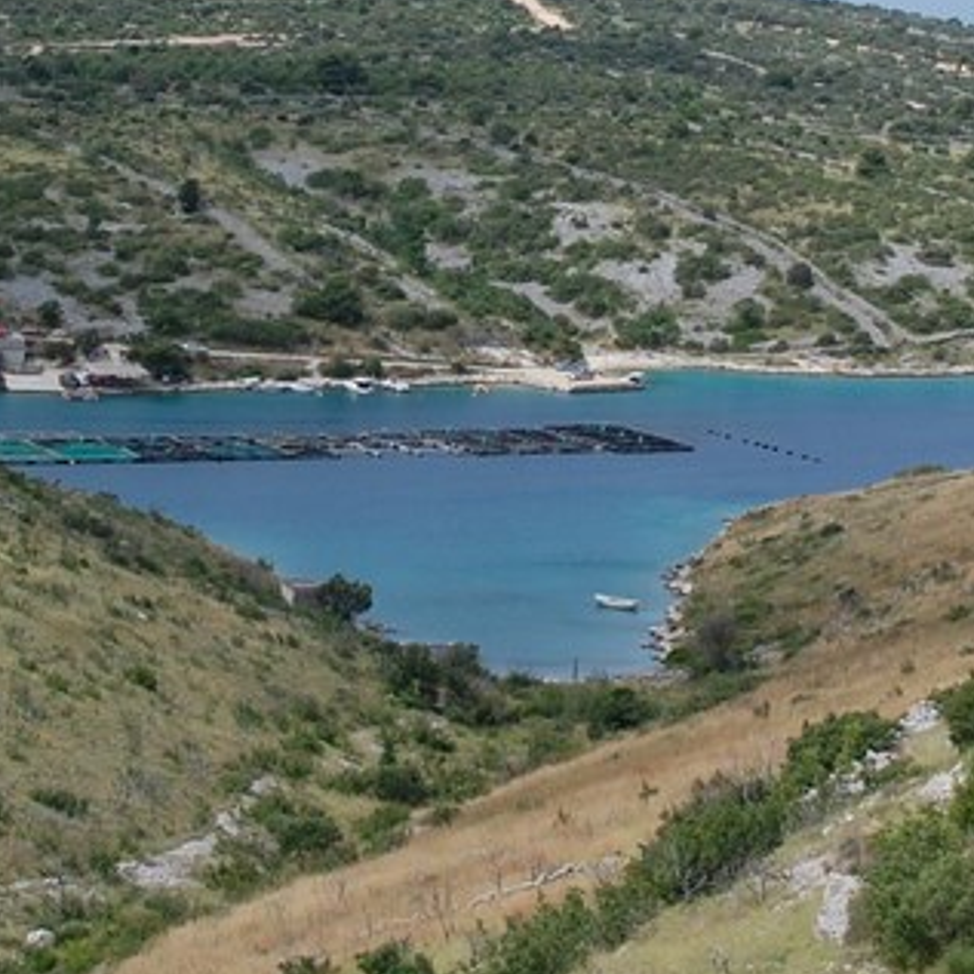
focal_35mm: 116
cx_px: 438
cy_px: 101
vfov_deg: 14.9
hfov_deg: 15.0
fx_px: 3693
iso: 200
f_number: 9
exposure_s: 1/320
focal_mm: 24
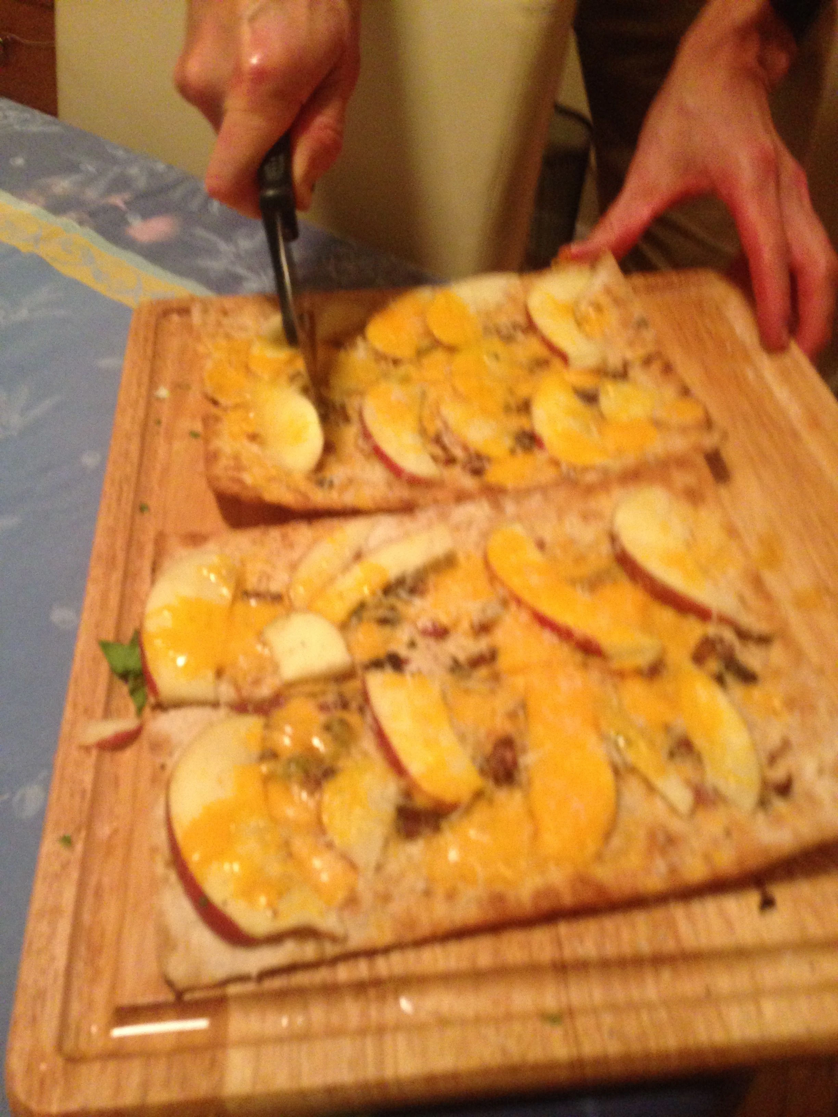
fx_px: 1065
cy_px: 558
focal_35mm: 33
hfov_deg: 42.9
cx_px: 419
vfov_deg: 55.4
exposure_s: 1/20
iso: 320
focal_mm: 4.12
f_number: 2.4
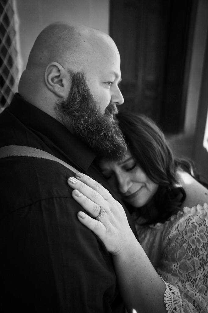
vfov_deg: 60.8
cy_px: 156
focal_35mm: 31
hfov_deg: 42.7
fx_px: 266
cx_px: 104
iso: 3200
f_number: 2.8
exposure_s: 1/8000
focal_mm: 30.7
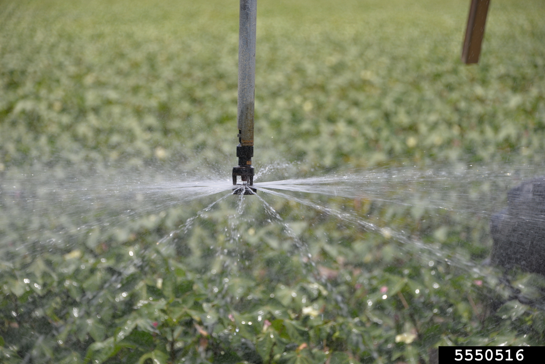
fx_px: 2272
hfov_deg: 13.7
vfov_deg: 9.2
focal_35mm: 150
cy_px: 182
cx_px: 272
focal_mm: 150
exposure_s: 1/500
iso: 200
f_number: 5.6
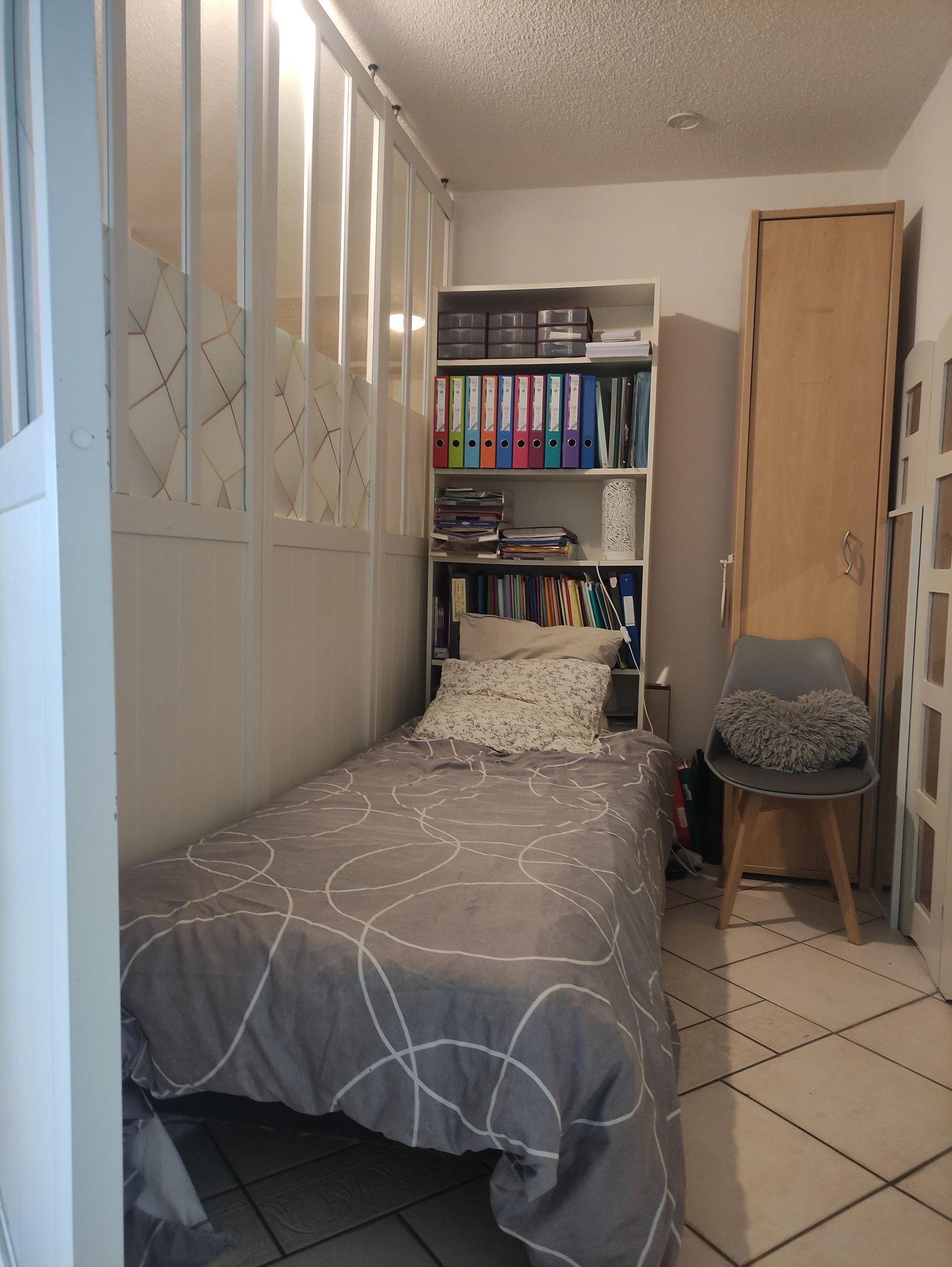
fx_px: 916
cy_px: 634
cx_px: 476
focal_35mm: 25
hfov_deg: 54.9
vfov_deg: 69.4
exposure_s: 1/25
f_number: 1.89
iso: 806
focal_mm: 5.43
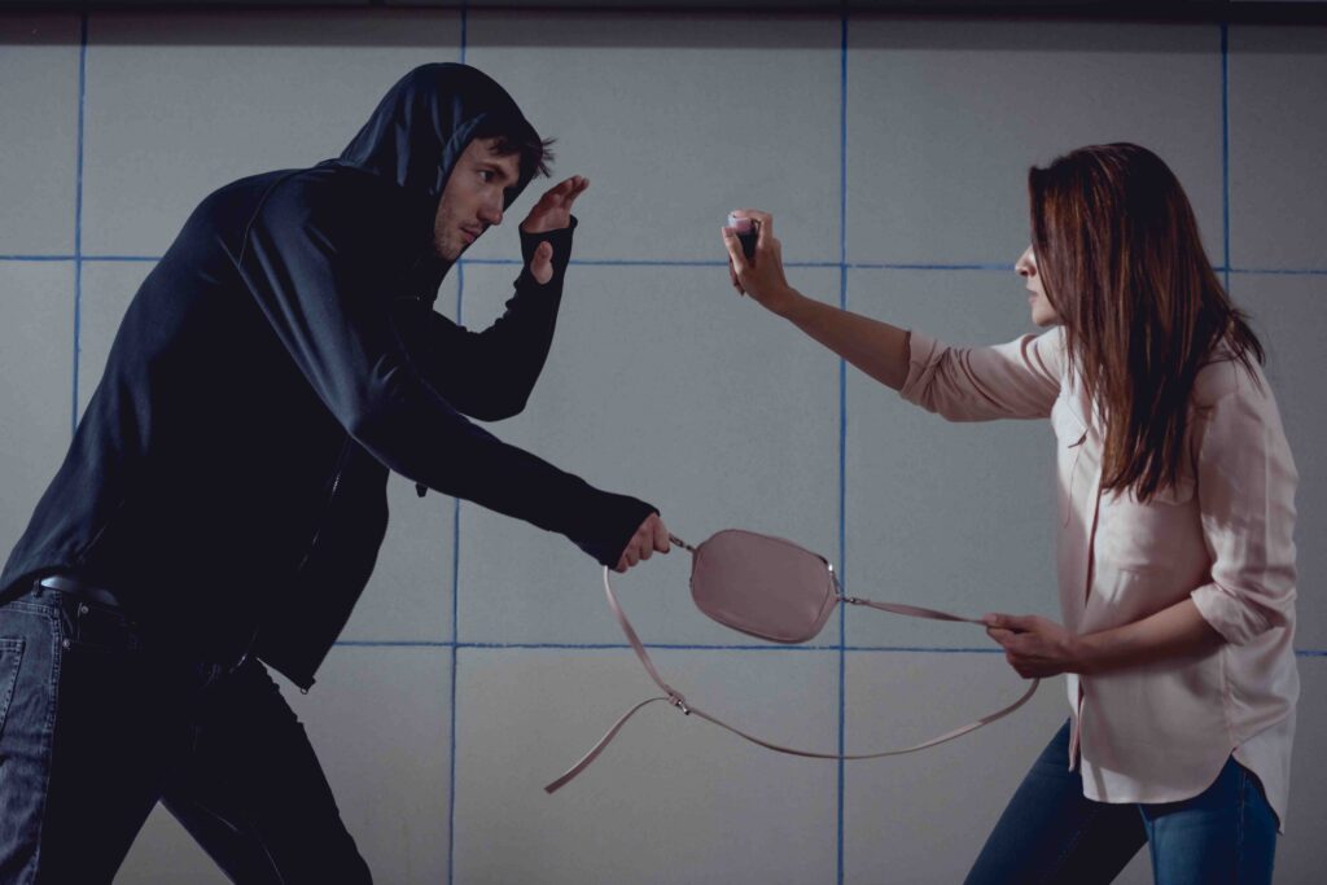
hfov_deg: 21.5
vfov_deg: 14.4
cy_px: 442
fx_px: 3502
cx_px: 664
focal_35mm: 95
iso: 250
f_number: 3.2
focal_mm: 95
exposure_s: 1/250
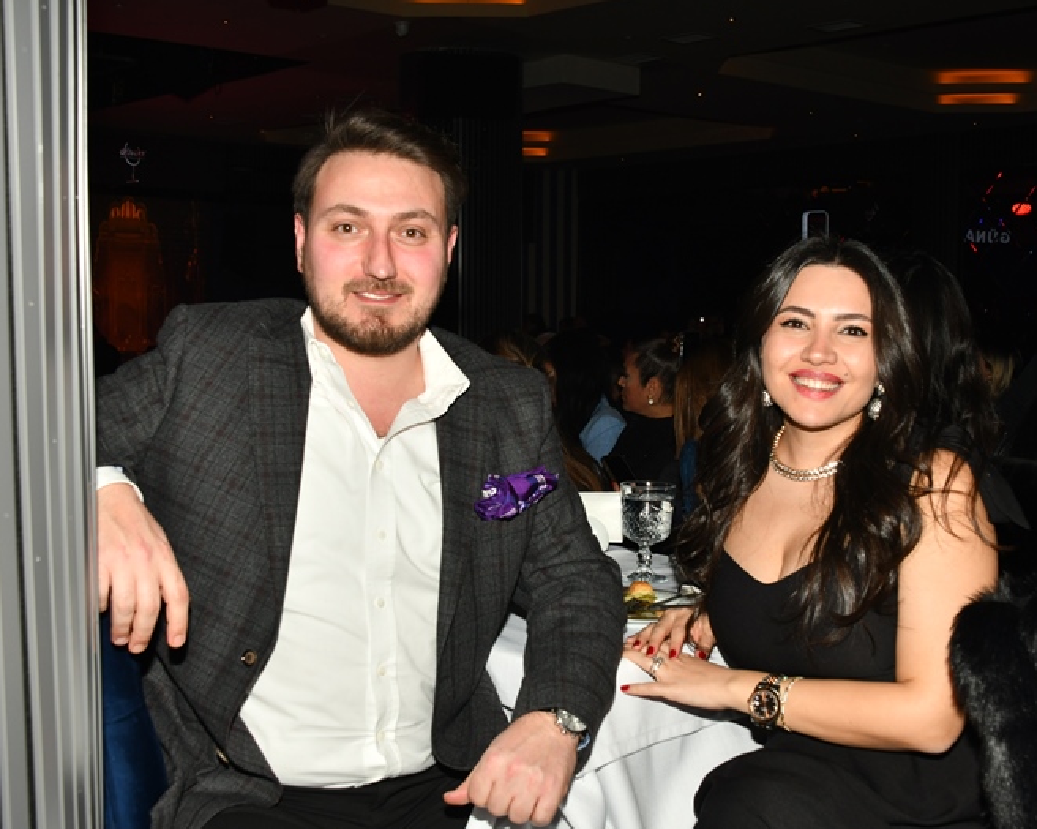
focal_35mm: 48
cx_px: 541
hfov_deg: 38.8
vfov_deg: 31.4
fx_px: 1473
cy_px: 414
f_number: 9
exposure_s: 1/200
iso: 640
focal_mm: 42
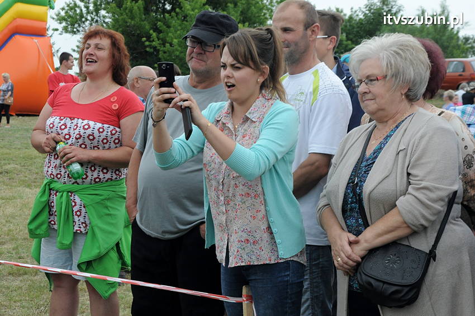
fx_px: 1028
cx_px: 238
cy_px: 158
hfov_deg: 26.0
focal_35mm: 78
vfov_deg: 17.5
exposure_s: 1/500
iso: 800
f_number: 11
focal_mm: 52
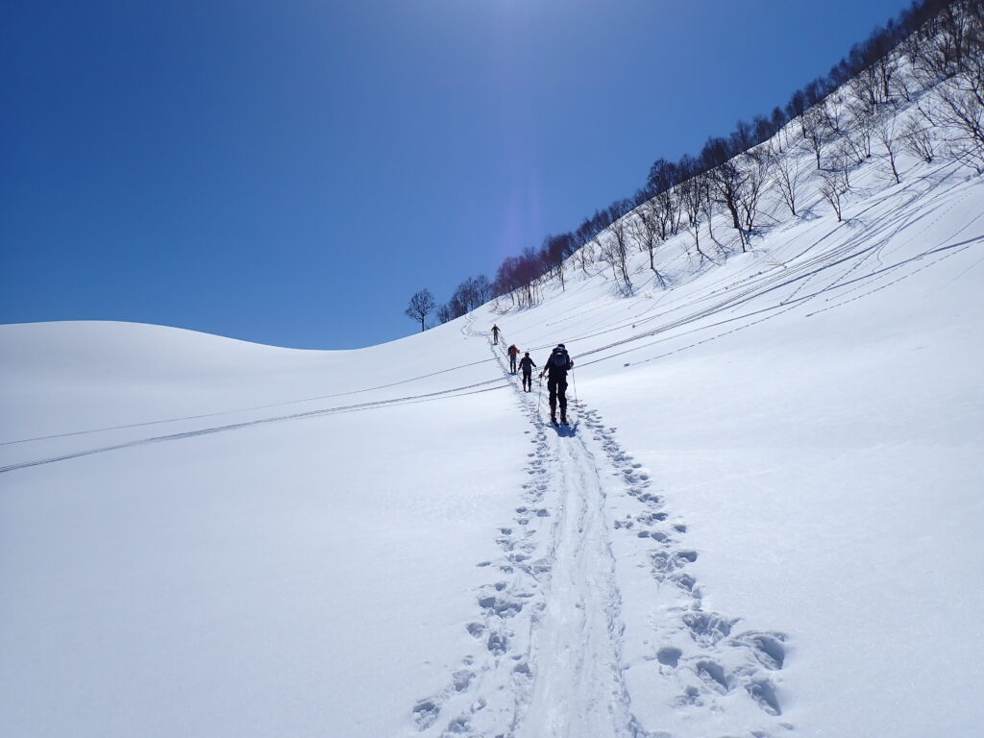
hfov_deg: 69.4
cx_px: 492
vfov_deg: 54.9
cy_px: 369
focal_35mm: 25
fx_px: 711
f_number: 8
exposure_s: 1/1000
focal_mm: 4.5
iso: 100
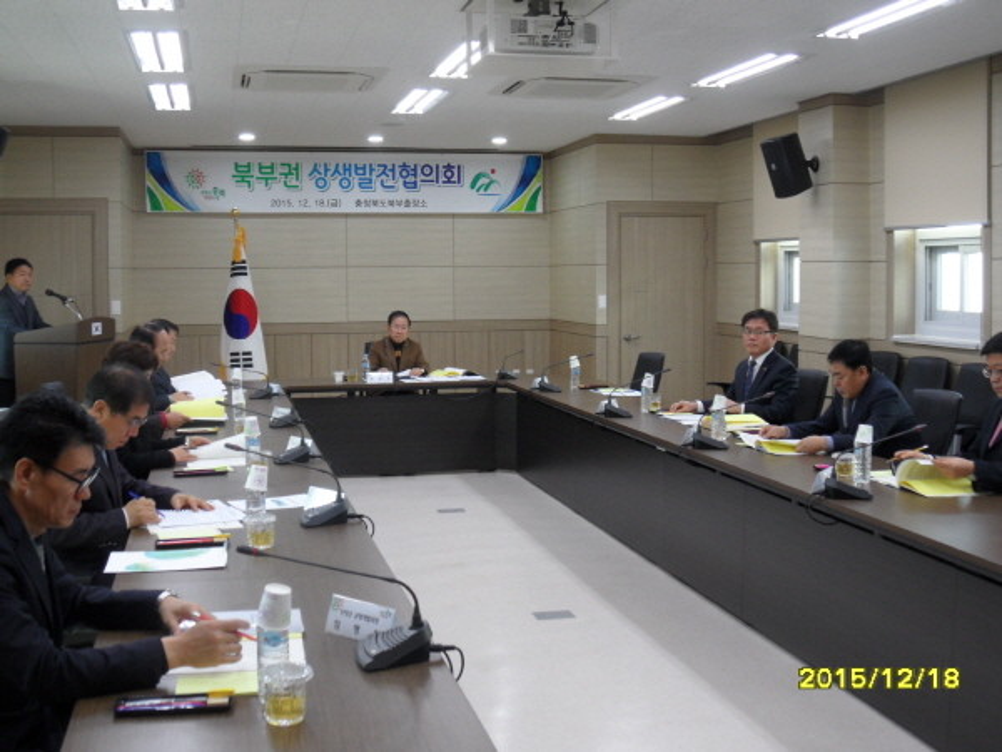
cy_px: 376
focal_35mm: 40
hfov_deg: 46.8
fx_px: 1158
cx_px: 501
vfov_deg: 36.0
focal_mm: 6.5
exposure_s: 1/45
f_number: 3.6
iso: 160
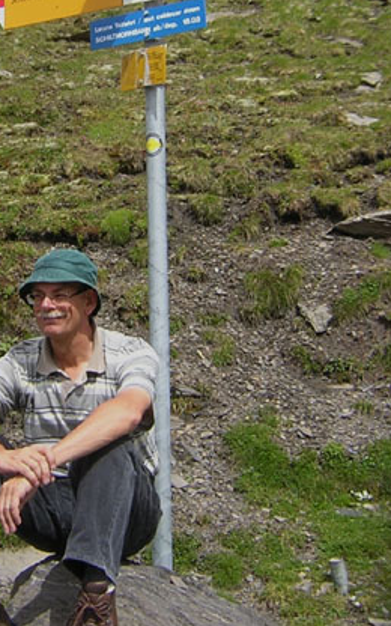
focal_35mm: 55
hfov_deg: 23.3
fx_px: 938
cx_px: 87
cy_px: 229
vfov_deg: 36.6
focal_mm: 4.7
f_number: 5.2
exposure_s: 1/298
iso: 100
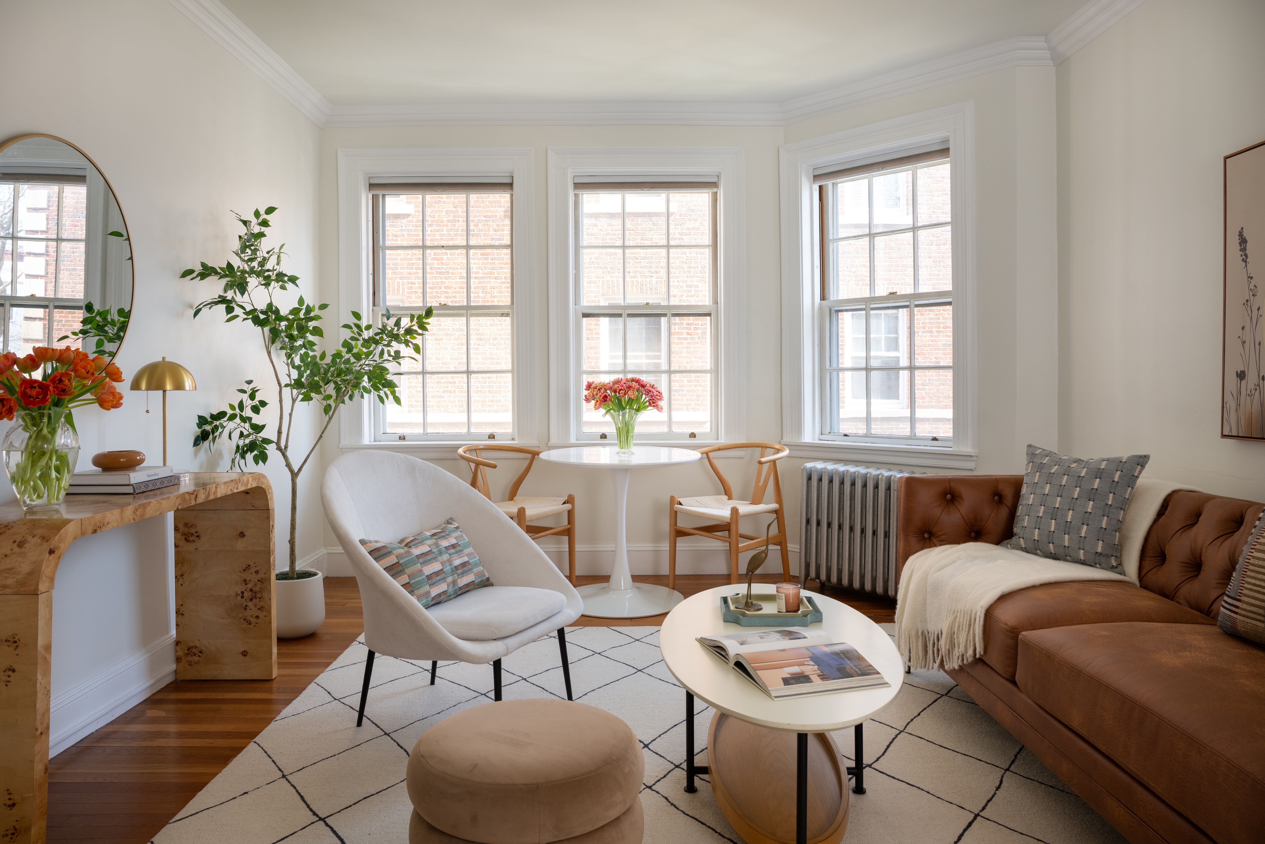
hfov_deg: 73.7
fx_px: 843
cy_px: 422
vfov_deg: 53.1
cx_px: 632
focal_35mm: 24
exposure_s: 1/4
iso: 200
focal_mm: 24
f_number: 9
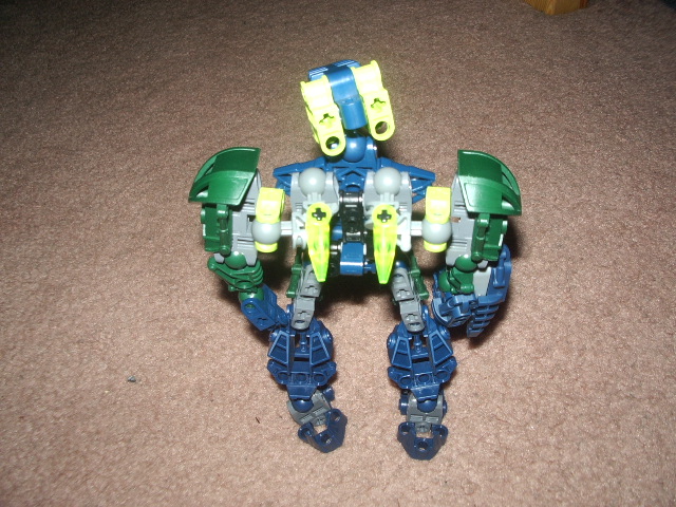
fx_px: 683
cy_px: 254
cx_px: 338
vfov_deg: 40.7
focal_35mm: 35
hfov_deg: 52.6
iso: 100
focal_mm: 5.8
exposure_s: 1/40
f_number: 4.3
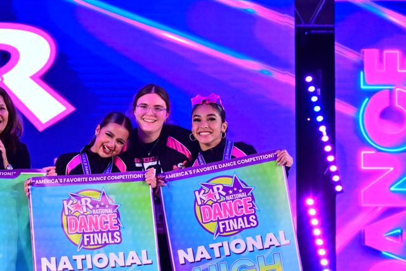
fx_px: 1850
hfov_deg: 12.3
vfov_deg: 8.4
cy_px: 149
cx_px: -32
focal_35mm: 164
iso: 3200
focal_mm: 70
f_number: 3.2
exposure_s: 1/1000
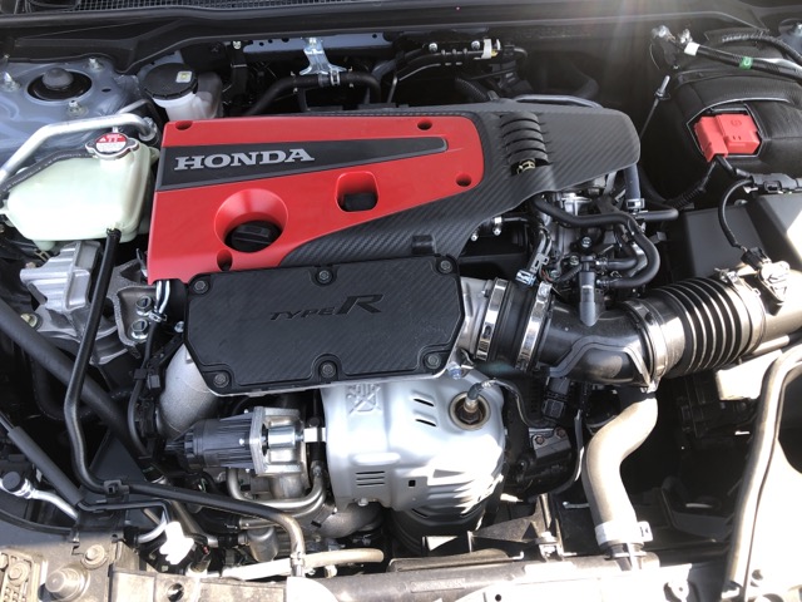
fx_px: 649
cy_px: 301
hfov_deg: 63.4
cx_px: 401
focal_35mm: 28
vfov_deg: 49.7
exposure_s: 1/120
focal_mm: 3.99
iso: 25
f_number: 1.8
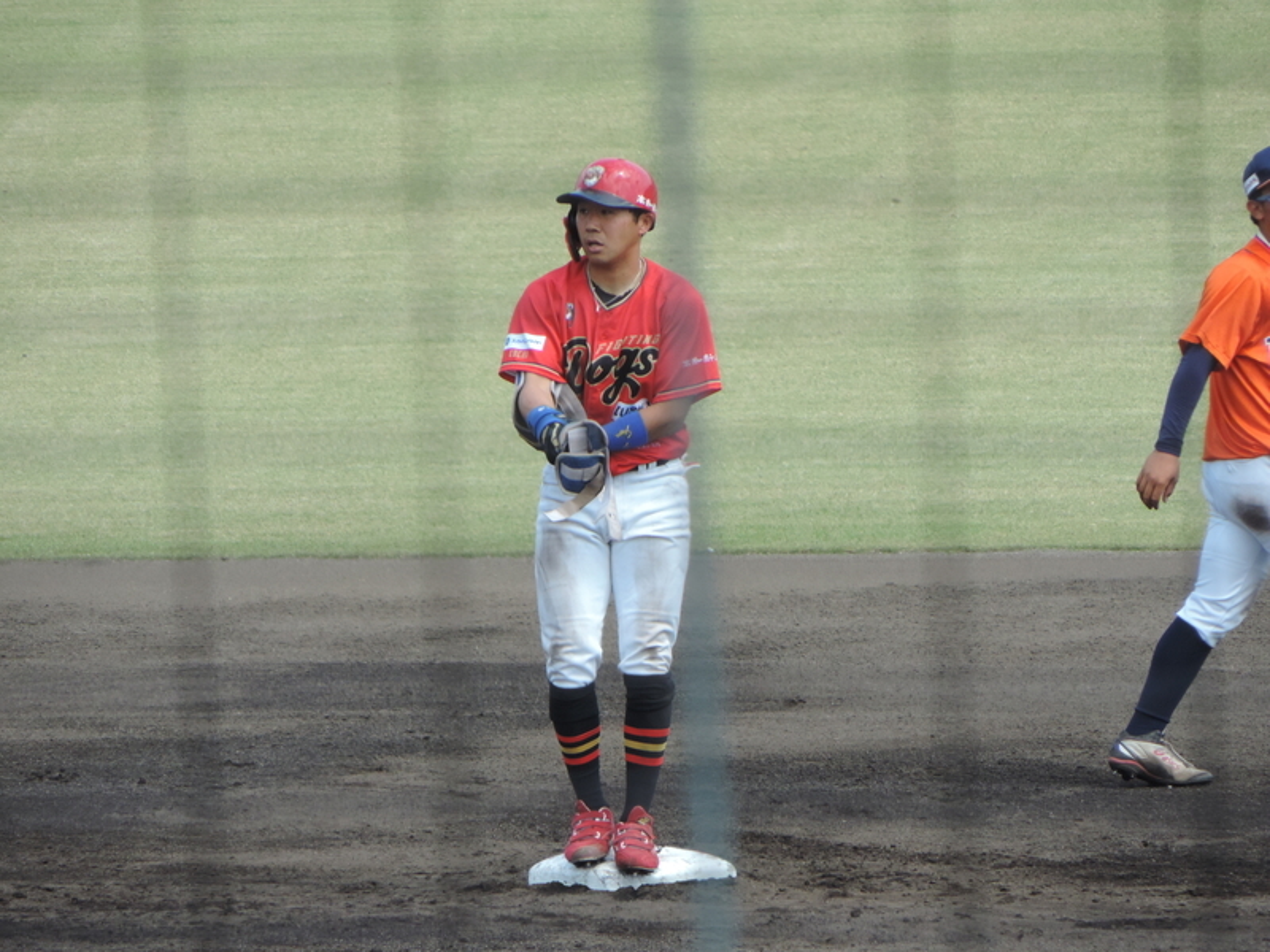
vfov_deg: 2.0
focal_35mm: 750
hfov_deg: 2.6
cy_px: 476
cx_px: 635
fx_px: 27516
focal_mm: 133.7
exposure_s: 1/400
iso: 200
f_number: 5.1
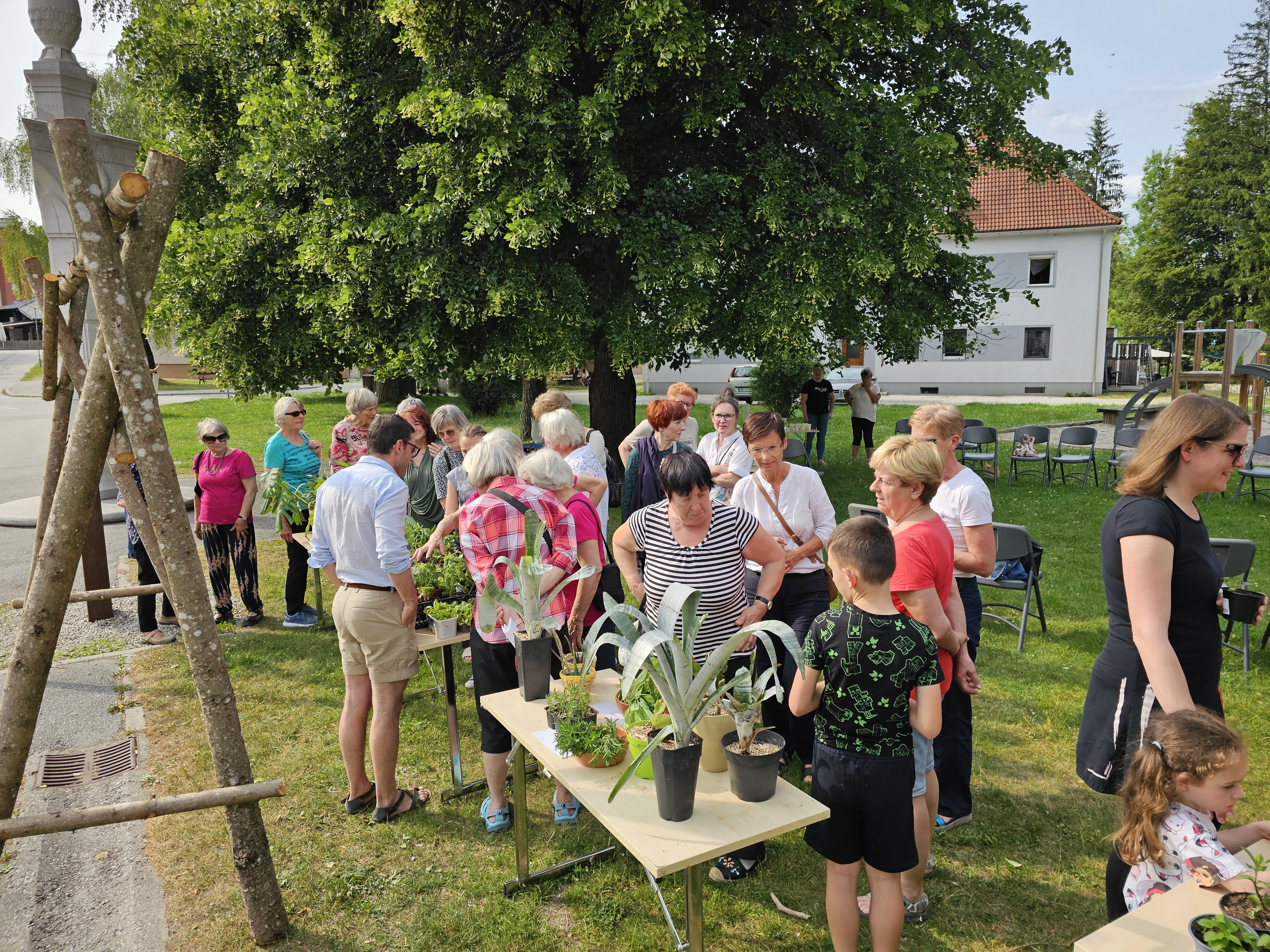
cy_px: 476
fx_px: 844
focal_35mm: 23
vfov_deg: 58.9
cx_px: 635
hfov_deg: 73.9
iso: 16
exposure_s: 1/485
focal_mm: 6.3
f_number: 1.7
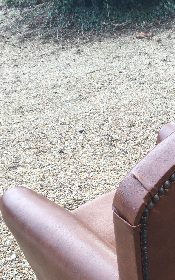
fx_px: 404
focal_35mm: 53
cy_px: 219
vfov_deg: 37.0
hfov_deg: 23.5
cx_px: 170
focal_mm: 4.15
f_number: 2.2
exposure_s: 1/100
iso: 25
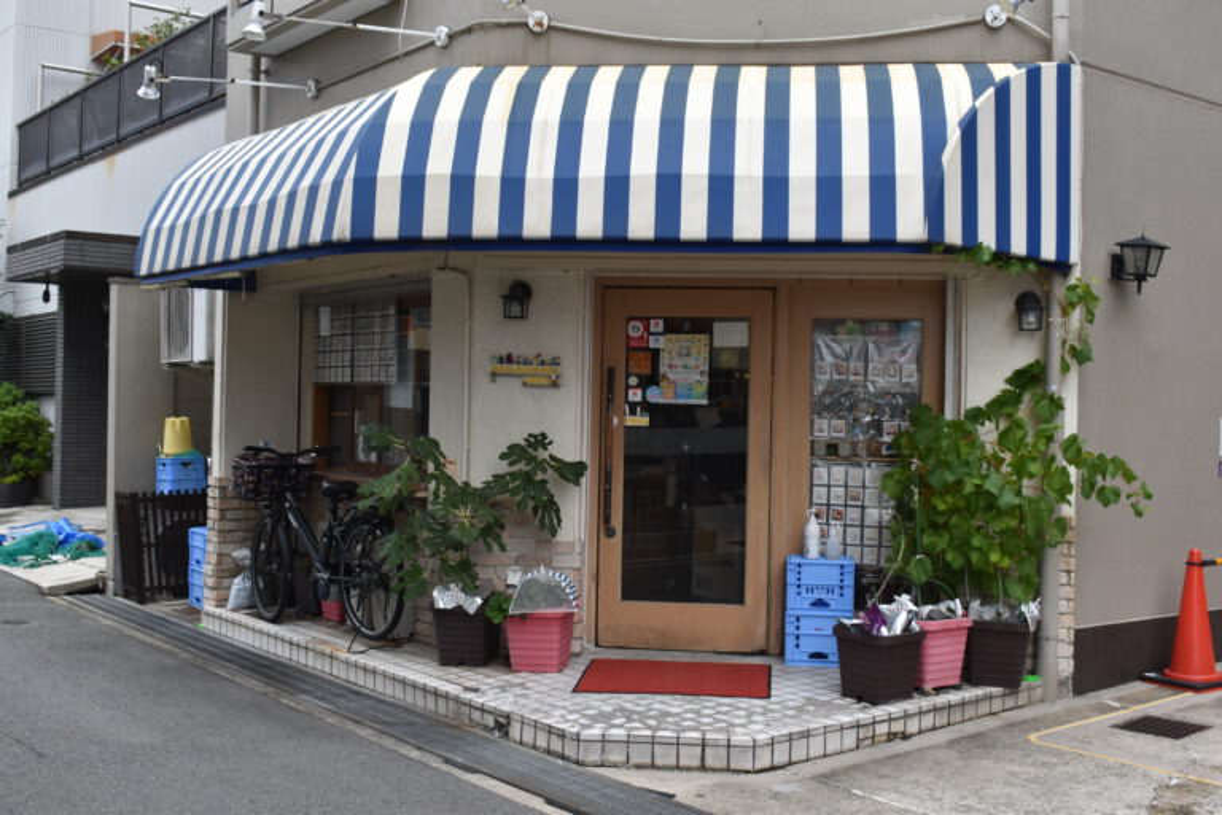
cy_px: 408
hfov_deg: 47.9
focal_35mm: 40
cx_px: 611
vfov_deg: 33.0
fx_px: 1375
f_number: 7.1
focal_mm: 27
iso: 400
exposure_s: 1/200
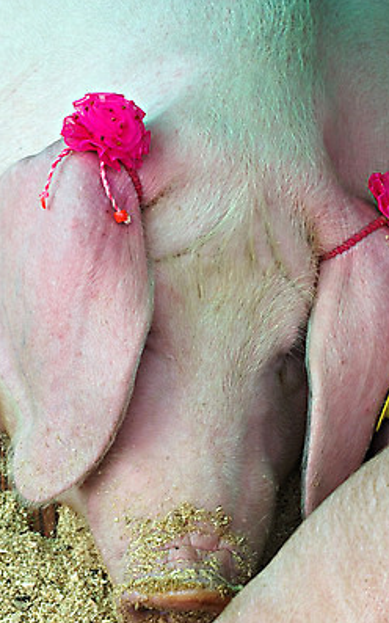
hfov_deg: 12.1
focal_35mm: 108
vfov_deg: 19.3
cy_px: 311
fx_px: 1833
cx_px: 194
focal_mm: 70
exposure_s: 1/125
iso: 200
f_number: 9
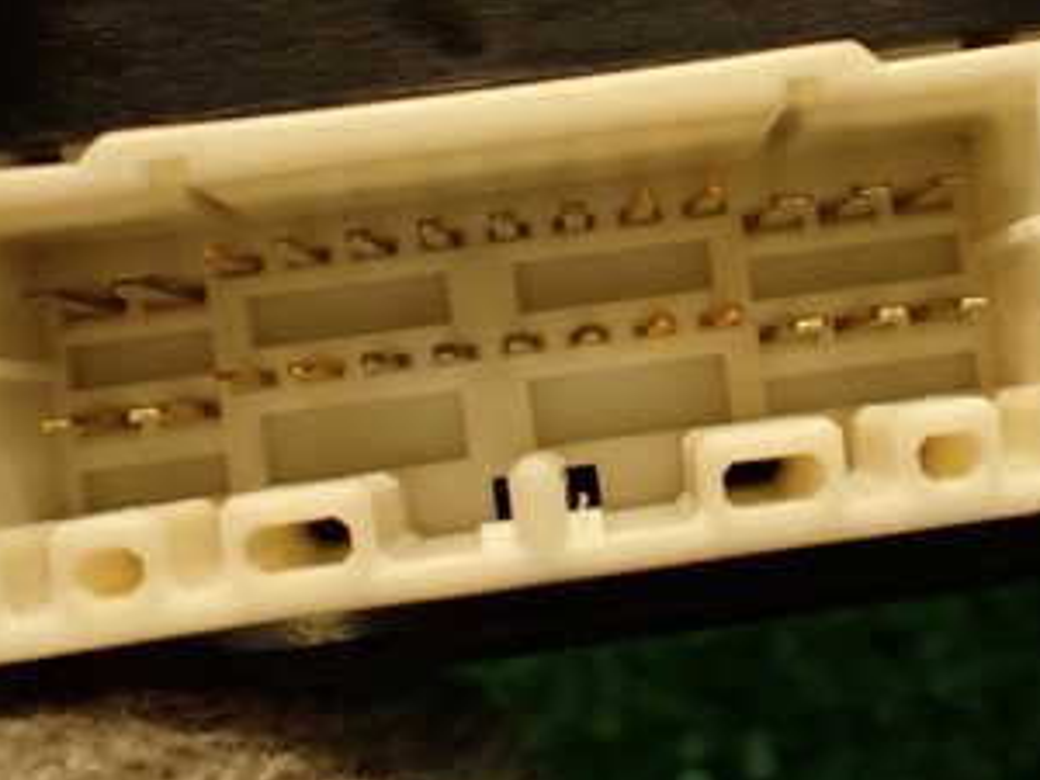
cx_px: 745
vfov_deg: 24.3
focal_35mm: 60
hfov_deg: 31.7
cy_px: 274
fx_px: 1803
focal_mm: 5.4
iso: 200
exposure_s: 1/30
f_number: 2.3
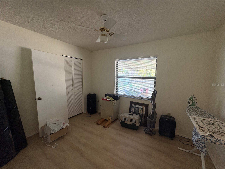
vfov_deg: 85.7
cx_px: 112
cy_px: 84
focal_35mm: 14
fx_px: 91
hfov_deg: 102.1
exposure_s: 1/60
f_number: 2.2
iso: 160
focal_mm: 2.22
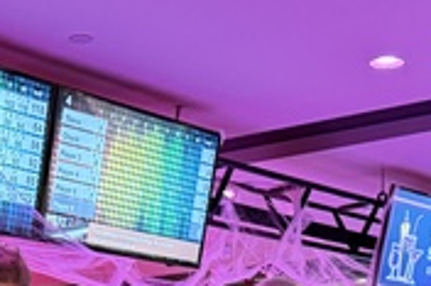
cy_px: 501
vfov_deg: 11.7
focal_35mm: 109
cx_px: 120
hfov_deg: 18.7
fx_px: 1304
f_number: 1.78
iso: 800
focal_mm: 6.76
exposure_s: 1/50
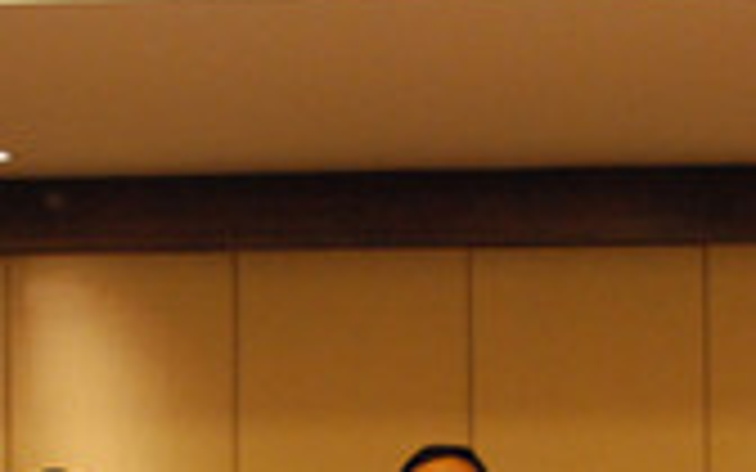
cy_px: 656
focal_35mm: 100
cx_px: 441
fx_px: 2060
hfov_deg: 20.8
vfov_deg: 12.6
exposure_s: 1/100
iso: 1600
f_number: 3.8
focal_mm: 22
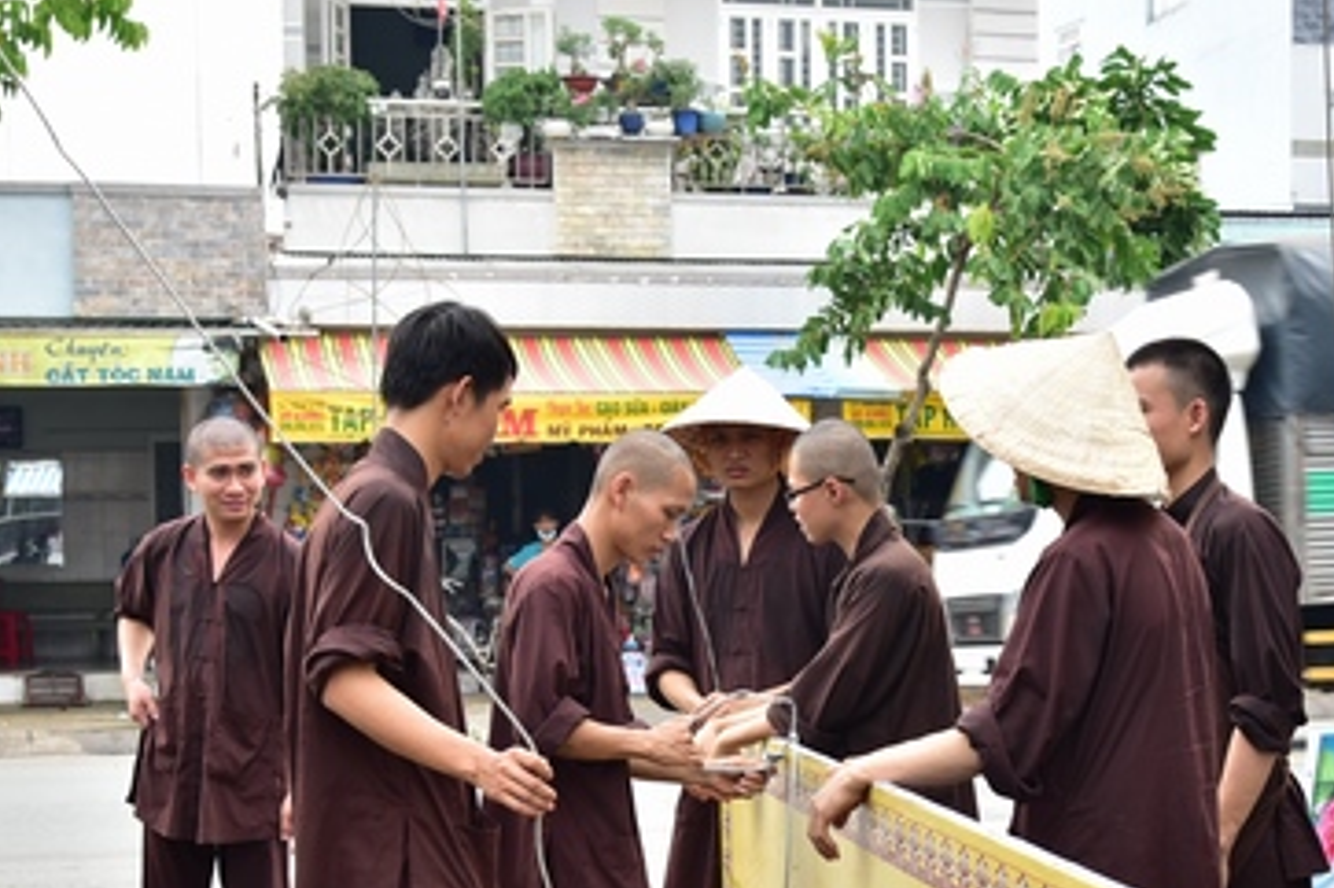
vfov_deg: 17.0
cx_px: 840
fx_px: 2926
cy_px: 776
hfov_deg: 25.6
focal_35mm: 79
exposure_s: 1/125
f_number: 6.3
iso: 250
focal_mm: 44
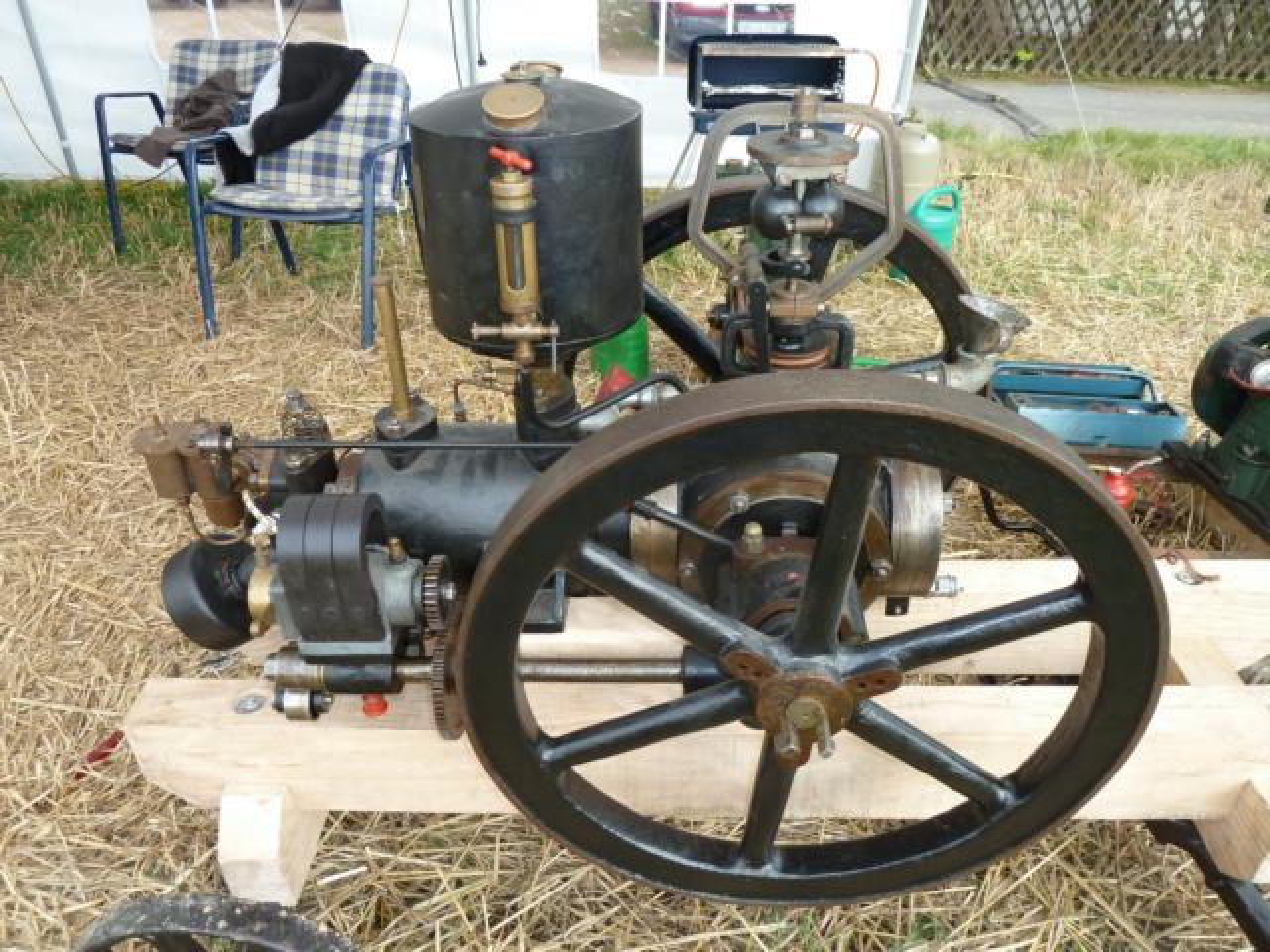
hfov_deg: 69.4
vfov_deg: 54.9
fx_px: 917
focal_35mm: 25
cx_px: 635
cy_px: 476
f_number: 3.3
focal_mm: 4.1
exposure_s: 1/200
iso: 100
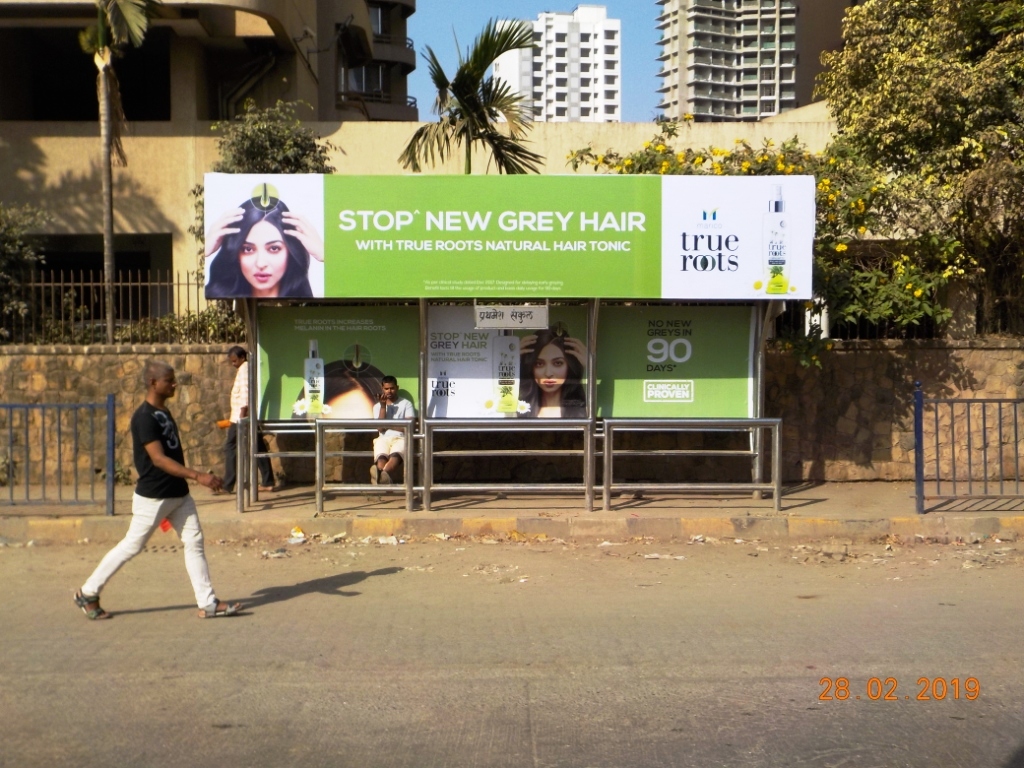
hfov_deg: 49.0
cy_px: 384
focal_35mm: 38
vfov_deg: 37.7
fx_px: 1124
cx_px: 512
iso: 125
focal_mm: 5.2
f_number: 3.7
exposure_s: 1/1250
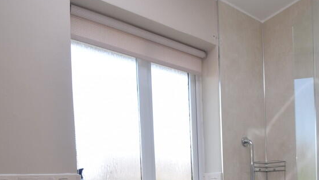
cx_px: 191
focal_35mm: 29
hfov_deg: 65.5
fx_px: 245
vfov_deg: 35.0
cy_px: 194
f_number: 7.1
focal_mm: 10
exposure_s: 1/200
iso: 400
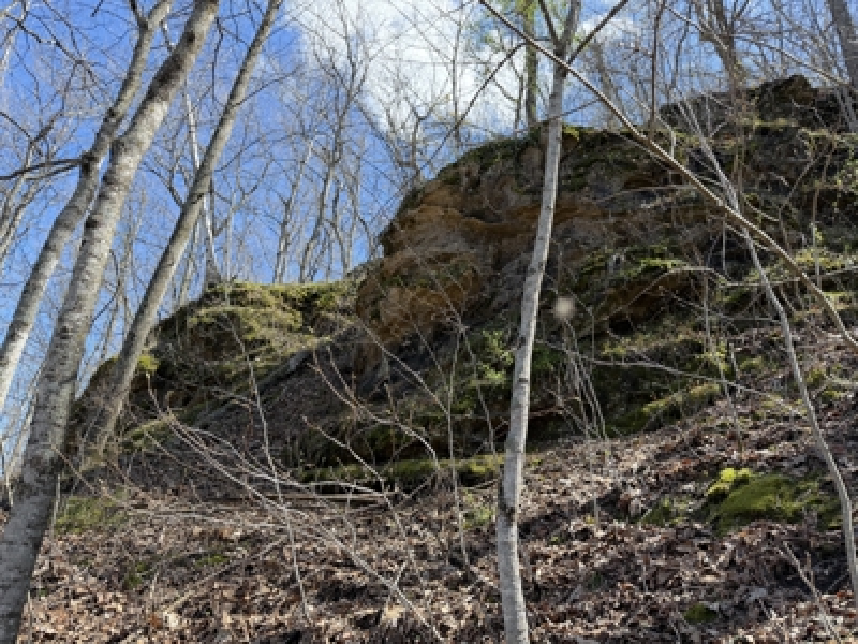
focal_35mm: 24
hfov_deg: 71.6
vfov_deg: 56.8
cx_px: 429
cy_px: 322
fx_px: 595
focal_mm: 6.76
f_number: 1.78
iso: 100
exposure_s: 1/689
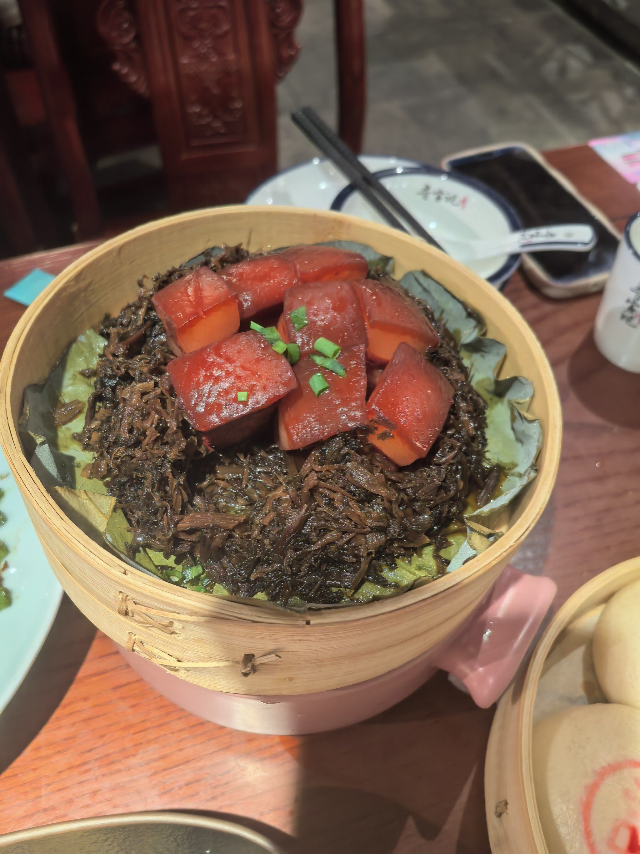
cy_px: 427
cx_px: 320
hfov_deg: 51.4
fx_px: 666
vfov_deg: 65.3
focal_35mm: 27
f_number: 2
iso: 250
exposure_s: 1/33.2
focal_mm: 5.75
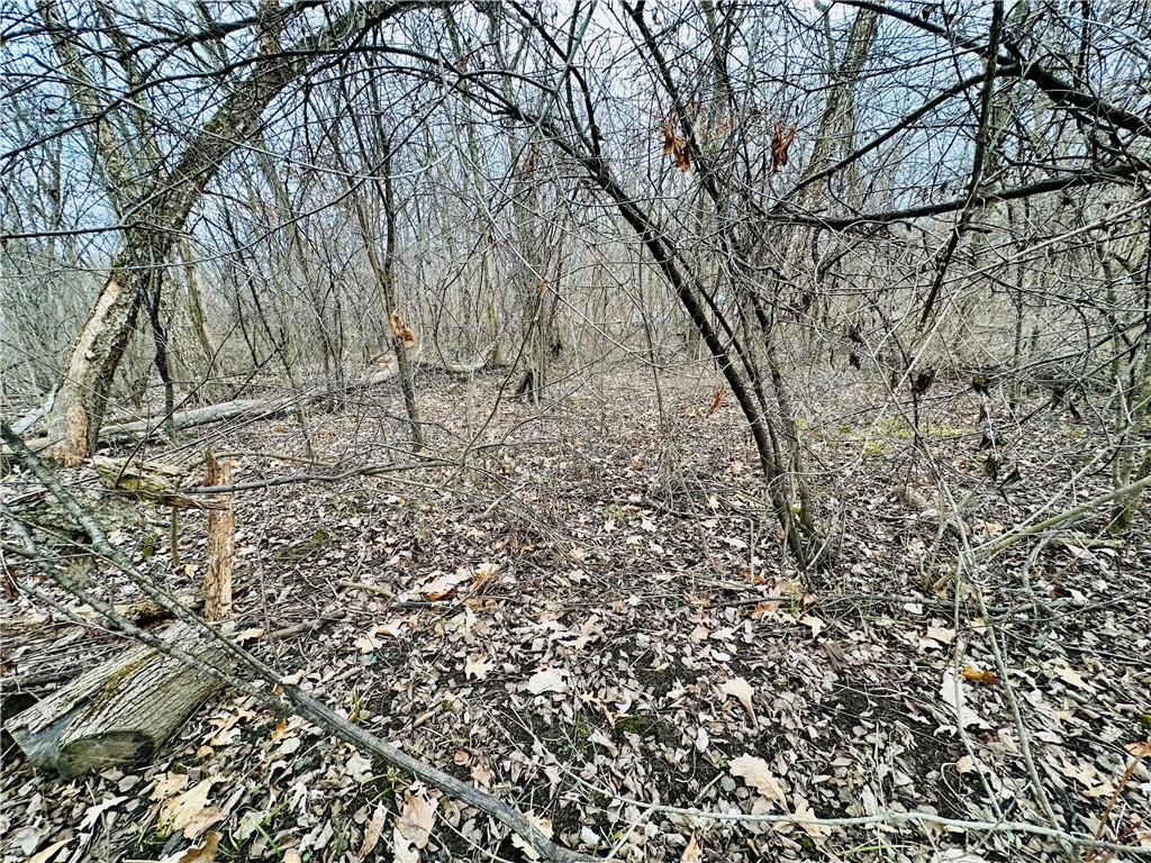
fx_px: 466
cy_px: 432
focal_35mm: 14
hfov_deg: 102.1
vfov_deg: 85.7
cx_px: 576
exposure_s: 1/99
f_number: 2.2
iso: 64
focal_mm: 2.22
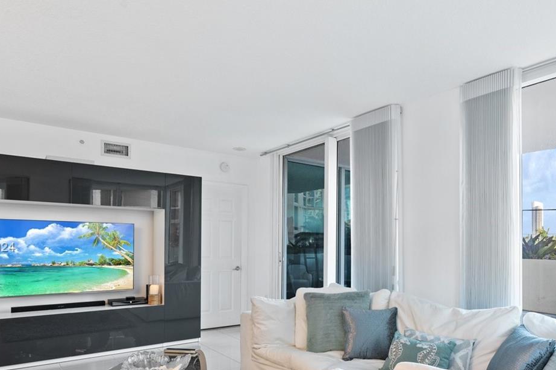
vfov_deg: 48.6
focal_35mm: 26
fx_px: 401
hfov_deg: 69.3
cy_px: 248
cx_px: 304
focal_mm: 15
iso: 200
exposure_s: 1/10
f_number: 8
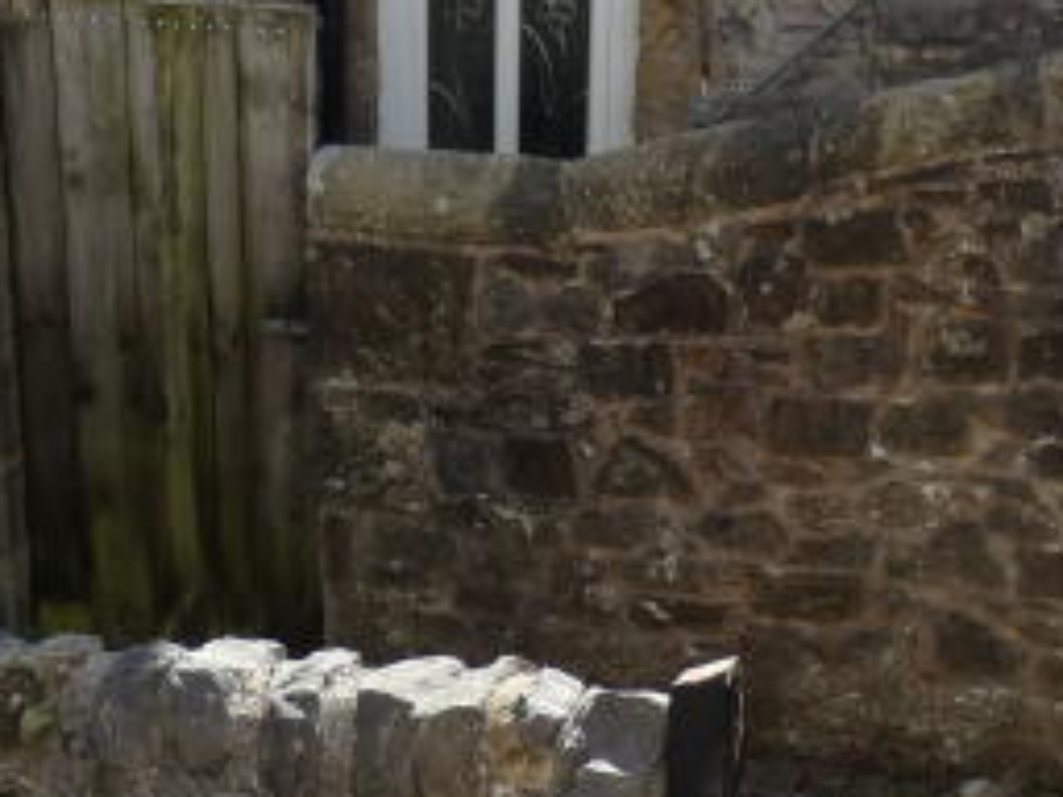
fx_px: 2457
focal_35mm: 80
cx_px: 623
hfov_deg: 24.4
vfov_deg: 17.0
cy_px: 1125
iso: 80
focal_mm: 3.6
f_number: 2.8
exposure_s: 1/400
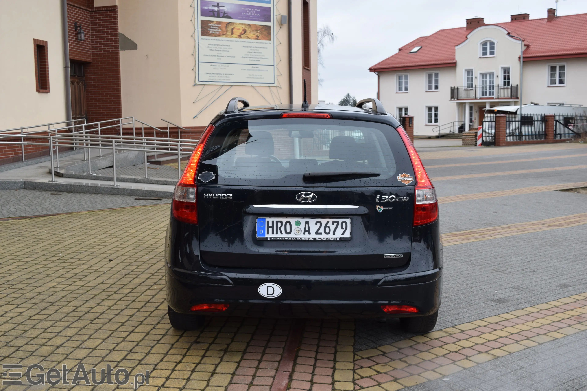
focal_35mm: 40
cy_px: 196
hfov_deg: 47.9
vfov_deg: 33.0
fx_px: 660
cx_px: 294
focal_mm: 27
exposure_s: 1/160
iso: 400
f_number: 6.3
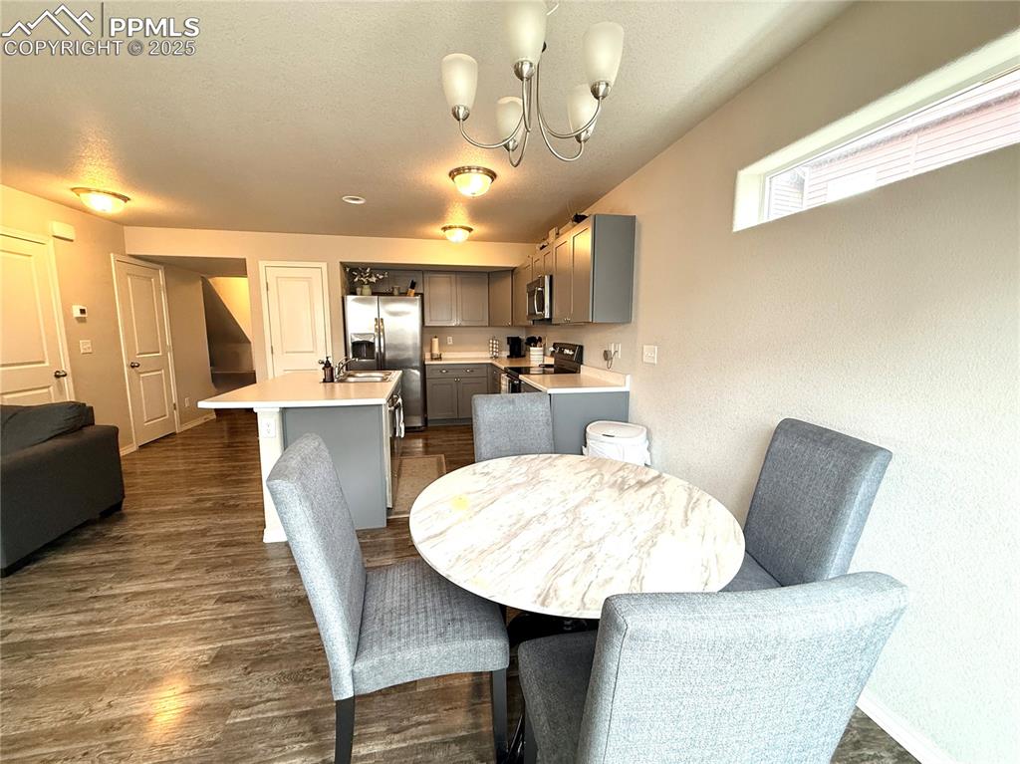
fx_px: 412
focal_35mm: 14
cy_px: 382
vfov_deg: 85.6
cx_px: 510
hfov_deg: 102.1
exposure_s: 1/99
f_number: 2.2
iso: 200
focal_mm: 2.22
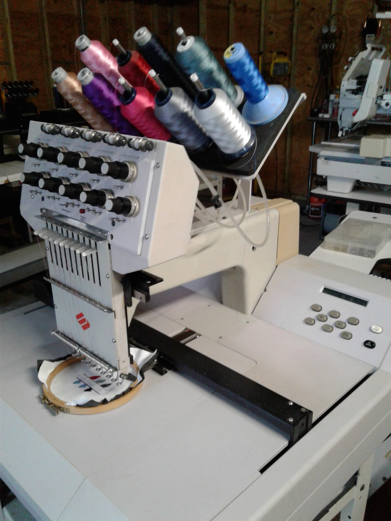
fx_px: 497
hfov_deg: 42.9
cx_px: 196
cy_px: 260
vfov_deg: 55.4
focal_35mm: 33
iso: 100
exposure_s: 1/12
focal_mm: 3.3
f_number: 2.2
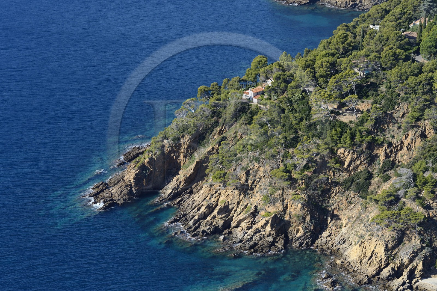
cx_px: 218
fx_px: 1238
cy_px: 146
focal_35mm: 102
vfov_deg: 13.4
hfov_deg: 20.0
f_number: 8
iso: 800
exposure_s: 1/1600
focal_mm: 102
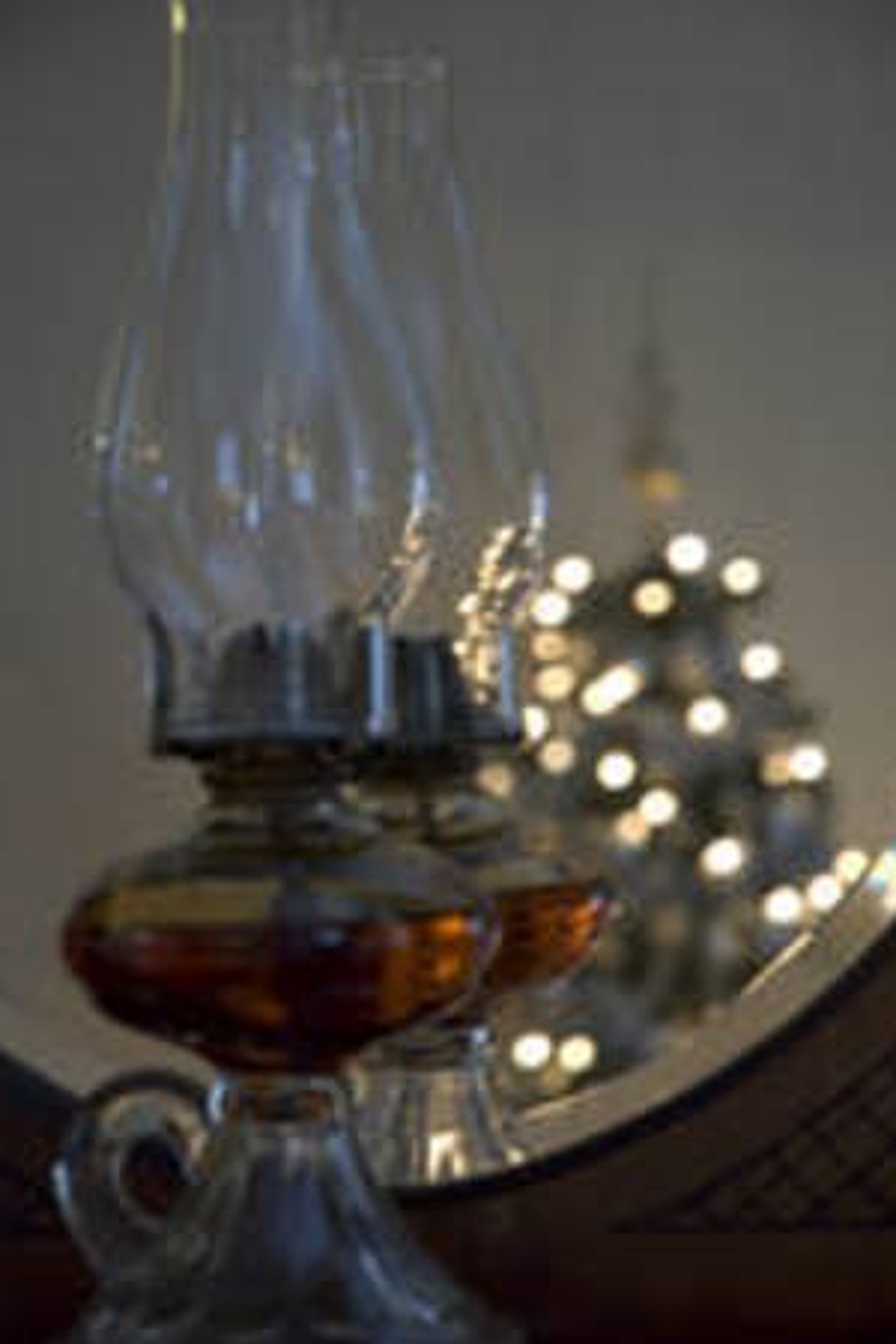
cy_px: 708
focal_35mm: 112
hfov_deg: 12.2
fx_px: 4181
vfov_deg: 18.3
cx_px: 454
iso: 200
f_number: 4.5
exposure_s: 1/4
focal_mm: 70
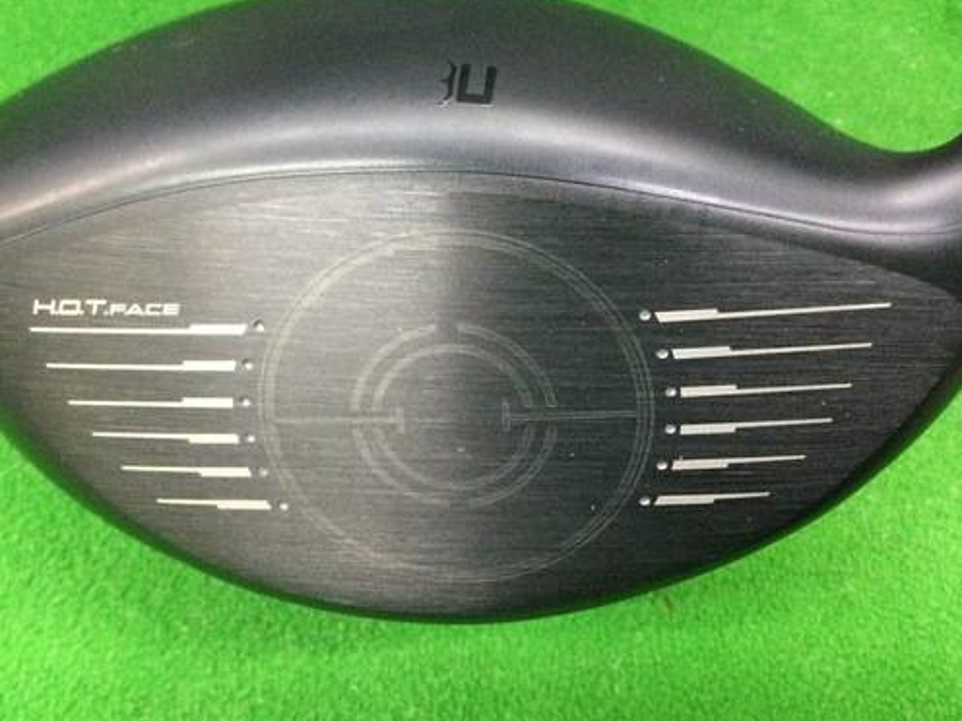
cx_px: 434
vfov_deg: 35.9
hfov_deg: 46.7
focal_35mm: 40
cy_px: 328
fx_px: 1112
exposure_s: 1/20
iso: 200
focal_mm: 3.3
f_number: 2.4
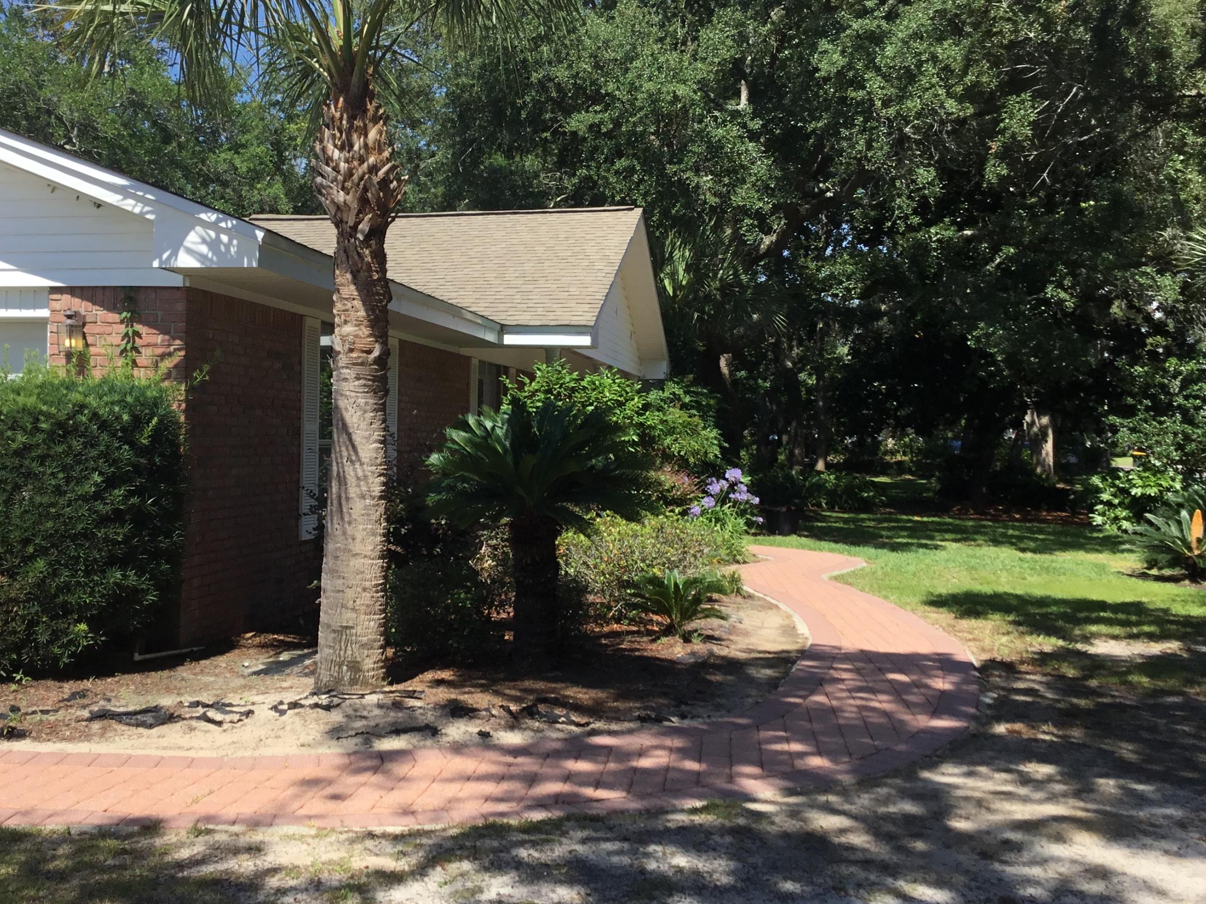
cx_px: 498
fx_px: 1359
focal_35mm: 39
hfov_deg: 47.7
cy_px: 440
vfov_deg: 36.8
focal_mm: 3.3
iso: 25
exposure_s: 1/1031
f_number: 2.4
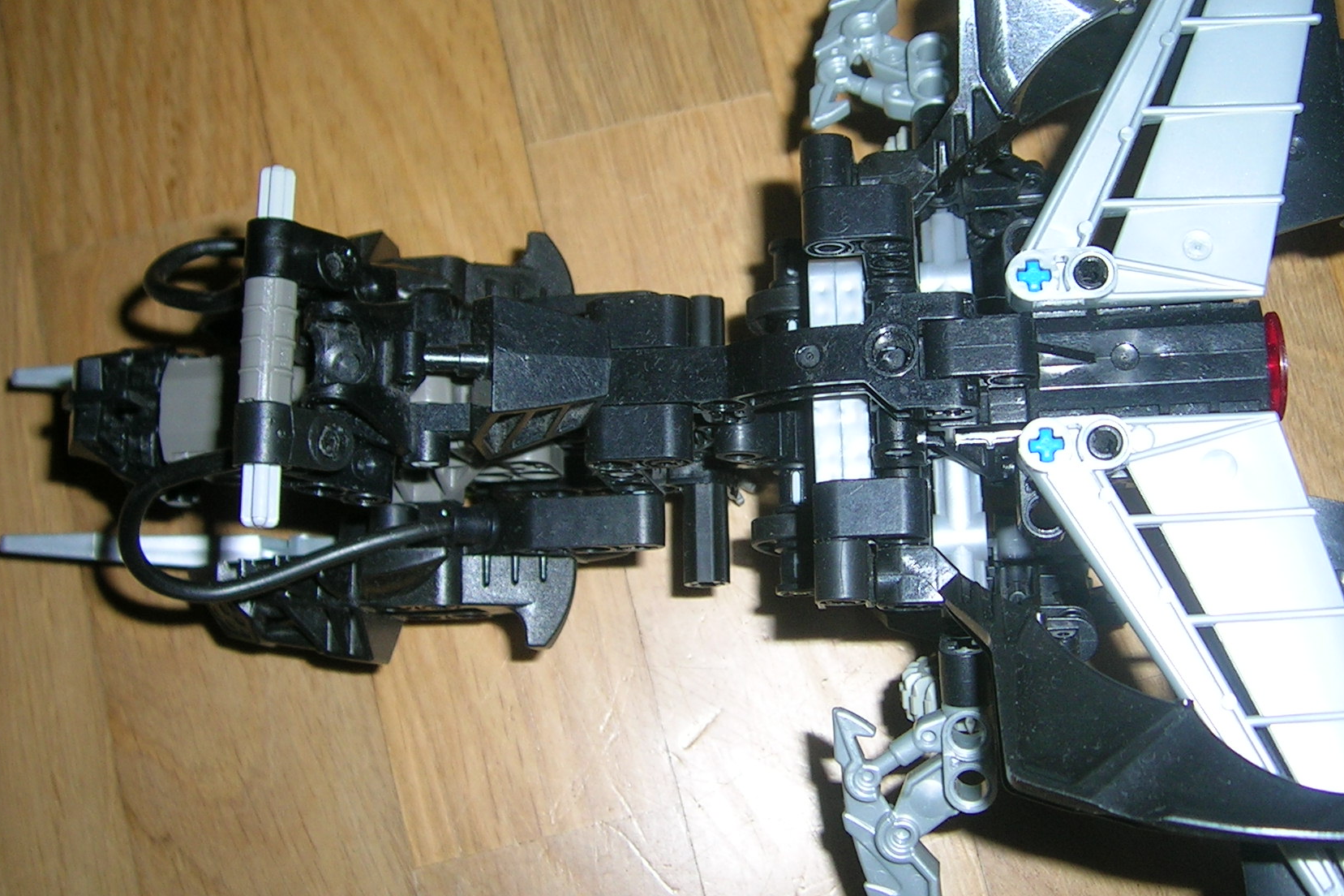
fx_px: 1680
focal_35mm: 45
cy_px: 396
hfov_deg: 43.5
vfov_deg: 29.8
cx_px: 771
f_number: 2.8
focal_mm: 5.4
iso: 50
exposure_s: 1/60.1
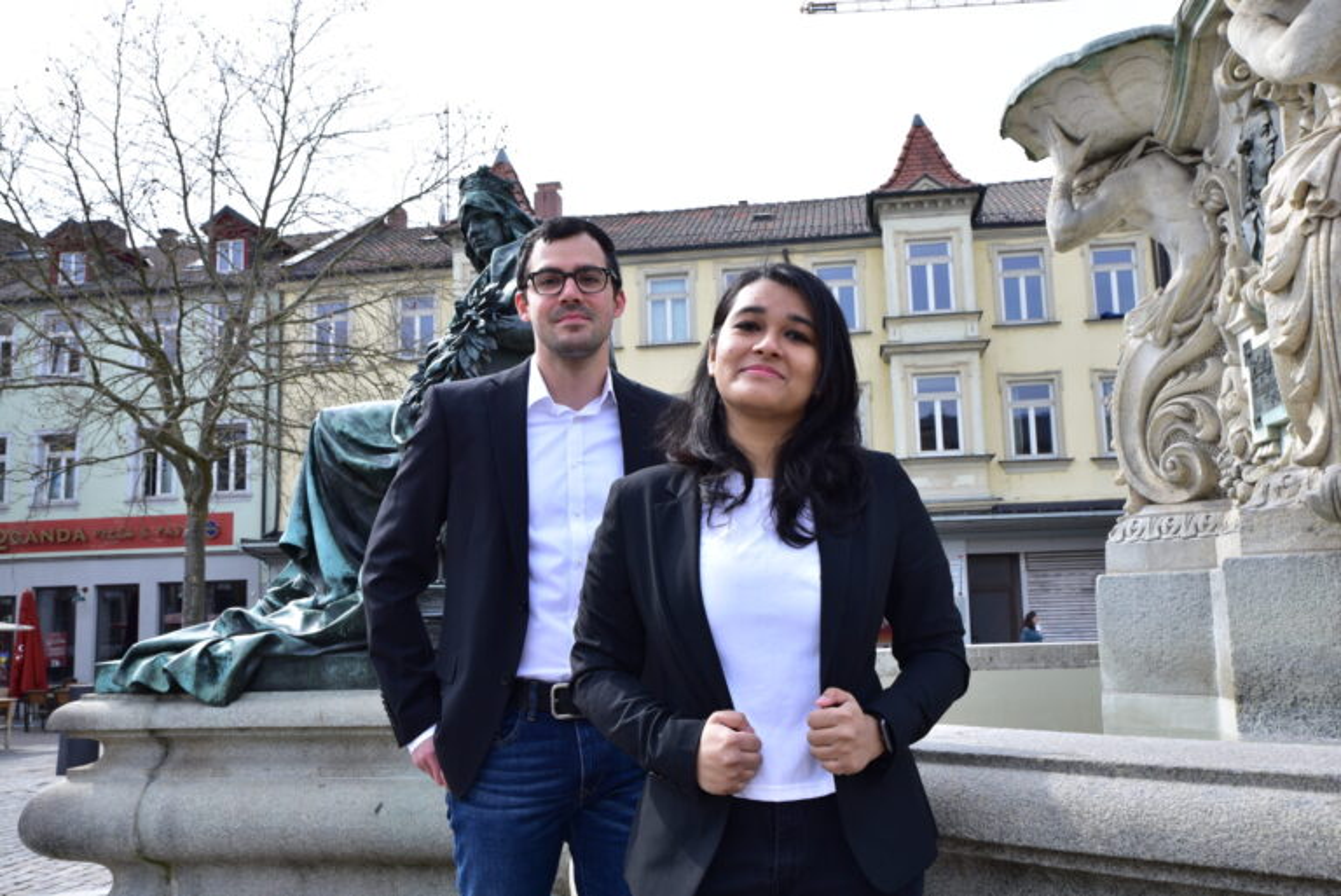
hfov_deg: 55.8
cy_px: 448
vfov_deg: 38.9
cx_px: 670
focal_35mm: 34
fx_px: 1267
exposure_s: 1/60
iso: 200
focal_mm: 34
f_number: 14
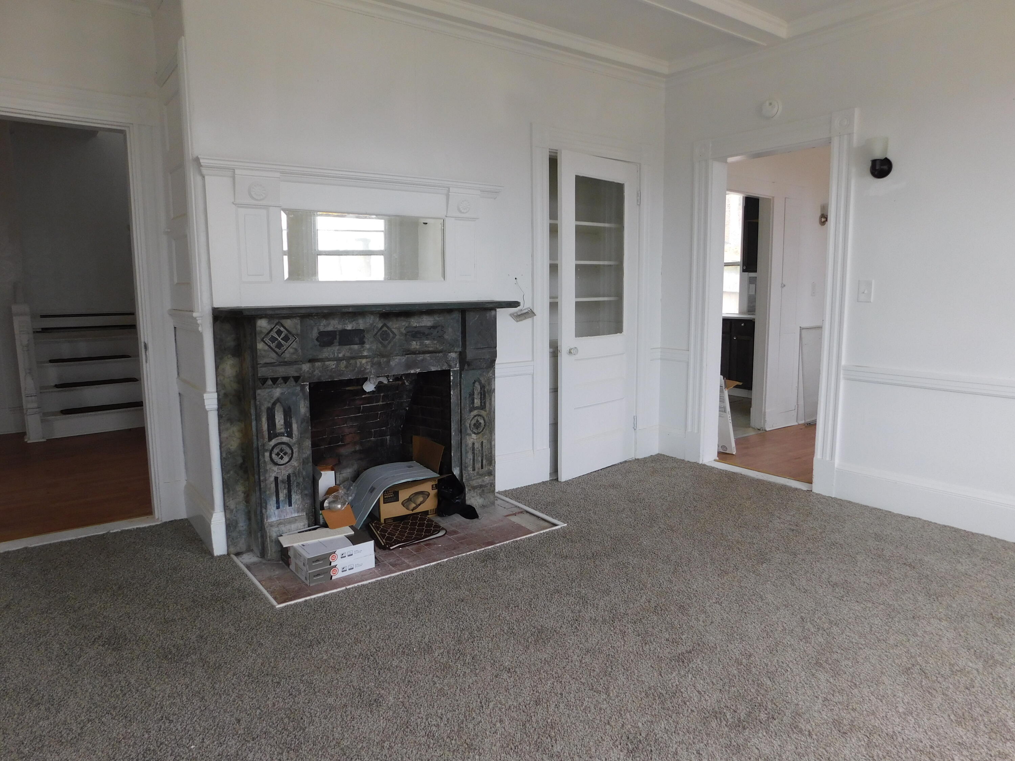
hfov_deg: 73.9
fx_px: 674
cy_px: 380
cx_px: 508
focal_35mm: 23
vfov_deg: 58.9
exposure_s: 1/40
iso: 125
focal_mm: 4
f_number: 3
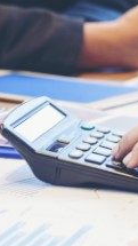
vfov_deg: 11.8
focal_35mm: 182
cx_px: 61
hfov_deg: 6.7
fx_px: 1183
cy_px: 127
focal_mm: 52
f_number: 4
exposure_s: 1/80
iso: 640
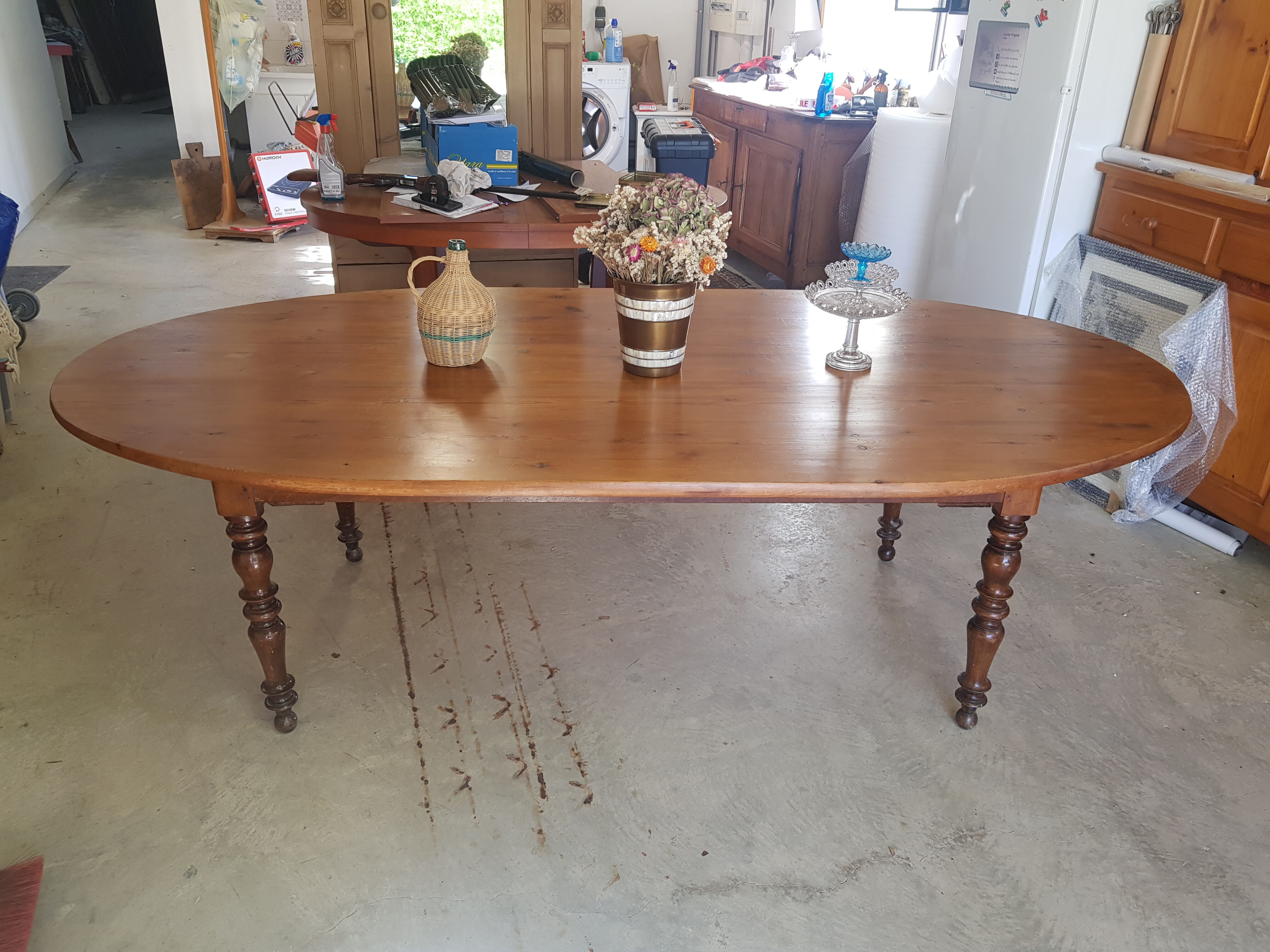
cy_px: 476
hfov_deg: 67.3
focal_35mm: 26
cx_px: 635
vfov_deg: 53.1
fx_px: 954
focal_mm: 4.3
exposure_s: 1/50
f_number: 1.7
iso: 64
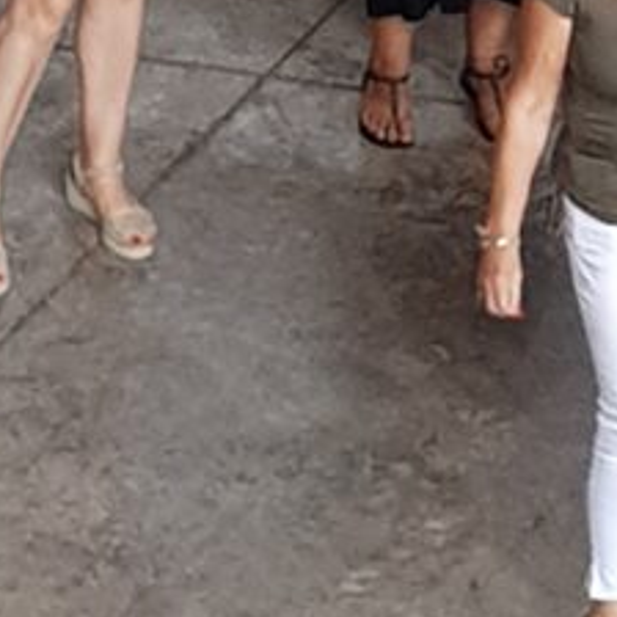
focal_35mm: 105
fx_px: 2117
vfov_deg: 13.6
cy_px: -691
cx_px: 1019
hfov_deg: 14.9
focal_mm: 4.2
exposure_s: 1/99
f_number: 1.7
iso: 40
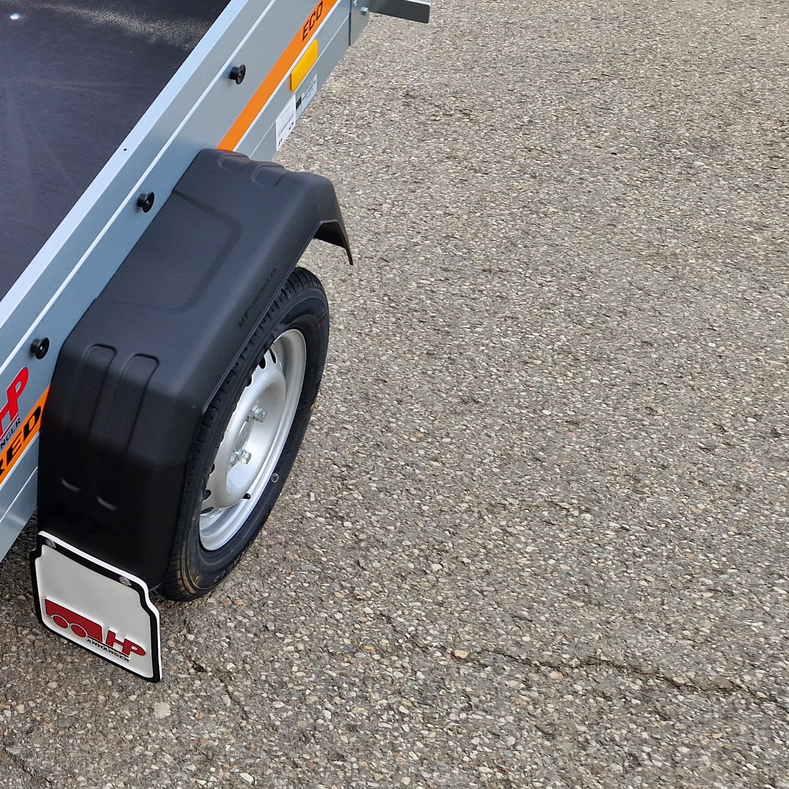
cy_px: 232
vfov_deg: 35.5
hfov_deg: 31.3
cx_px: -116
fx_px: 1212
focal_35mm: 47
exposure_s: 1/380
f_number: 1.8
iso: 50
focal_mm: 5.4
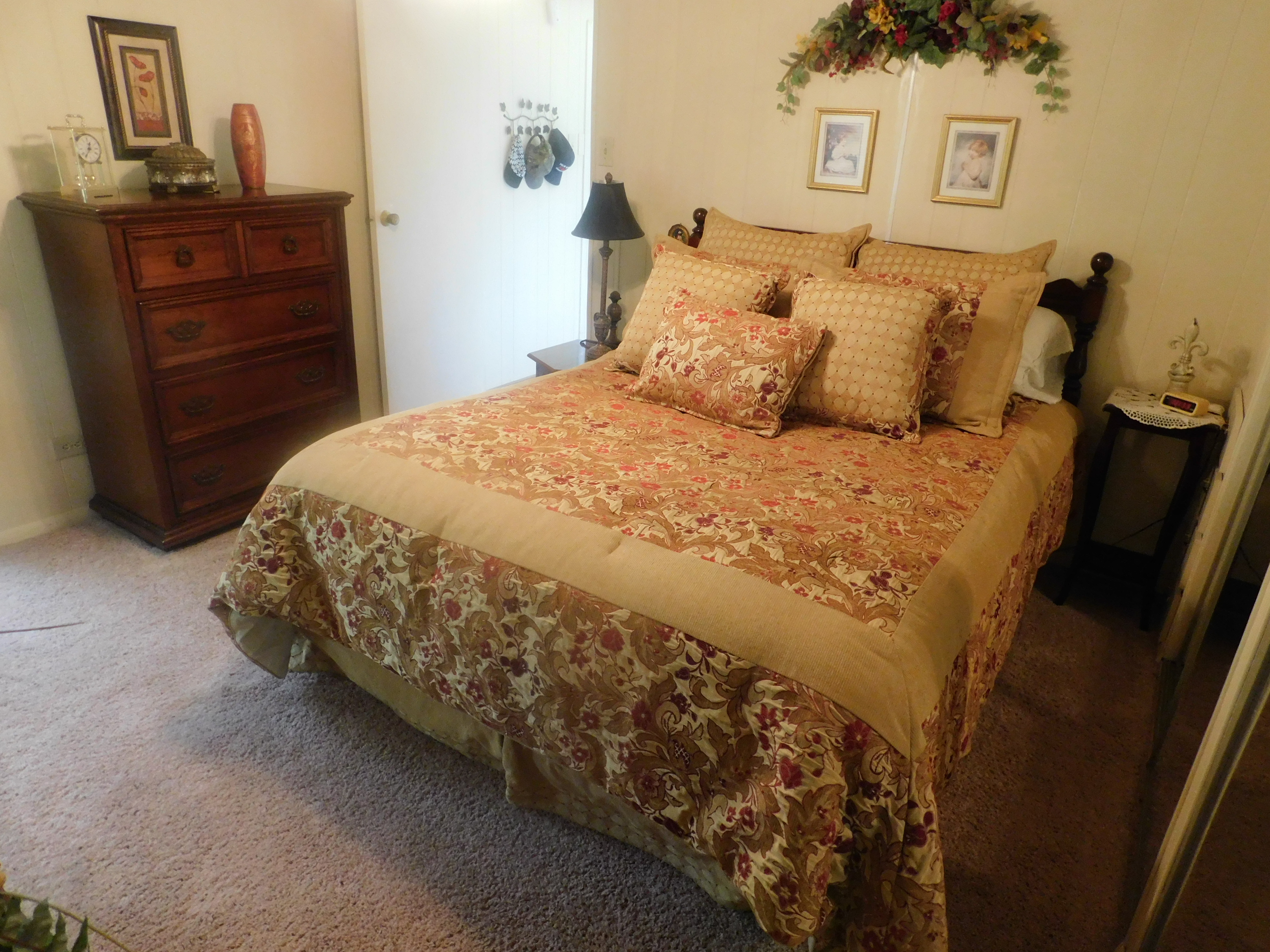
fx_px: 844
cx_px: 635
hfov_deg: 73.9
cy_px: 476
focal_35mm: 23
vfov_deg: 58.9
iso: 400
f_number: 3
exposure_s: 1/20
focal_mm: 4
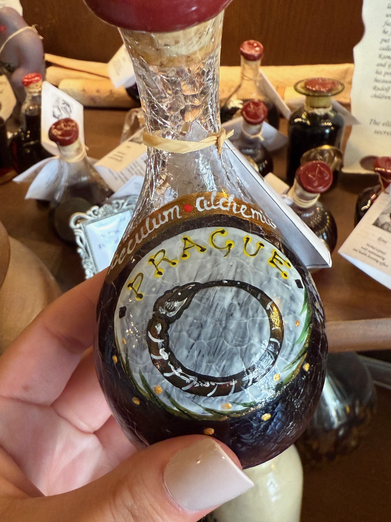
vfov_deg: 56.8
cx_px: 200
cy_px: 269
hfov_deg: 44.2
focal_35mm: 32
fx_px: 482
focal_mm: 2.22
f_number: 2.2
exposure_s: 1/50
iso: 400
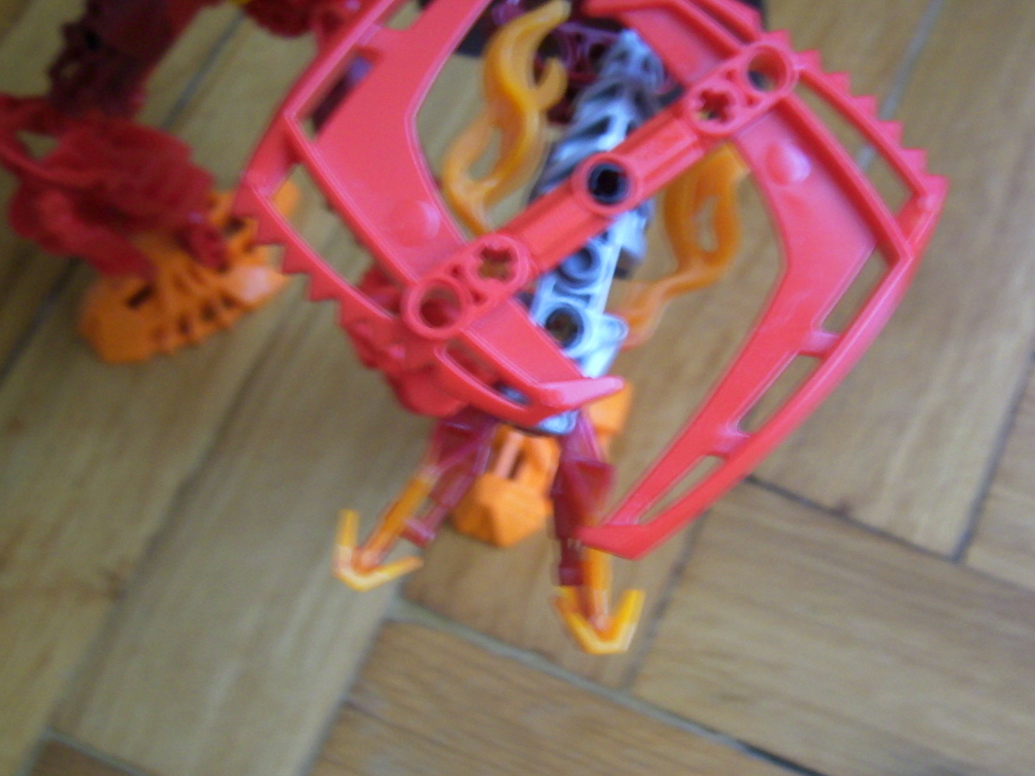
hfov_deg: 39.9
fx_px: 1405
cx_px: 693
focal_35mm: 47
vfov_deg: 30.9
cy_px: 373
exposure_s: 1
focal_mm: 5.99
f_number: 2.8
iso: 50
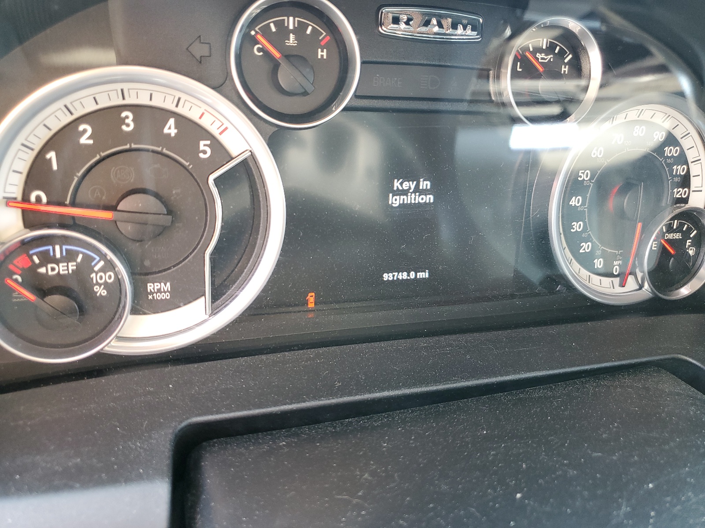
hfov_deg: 67.3
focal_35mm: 26
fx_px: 530
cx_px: 352
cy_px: 264
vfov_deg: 53.1
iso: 88
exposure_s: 1/60.2
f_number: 1.5
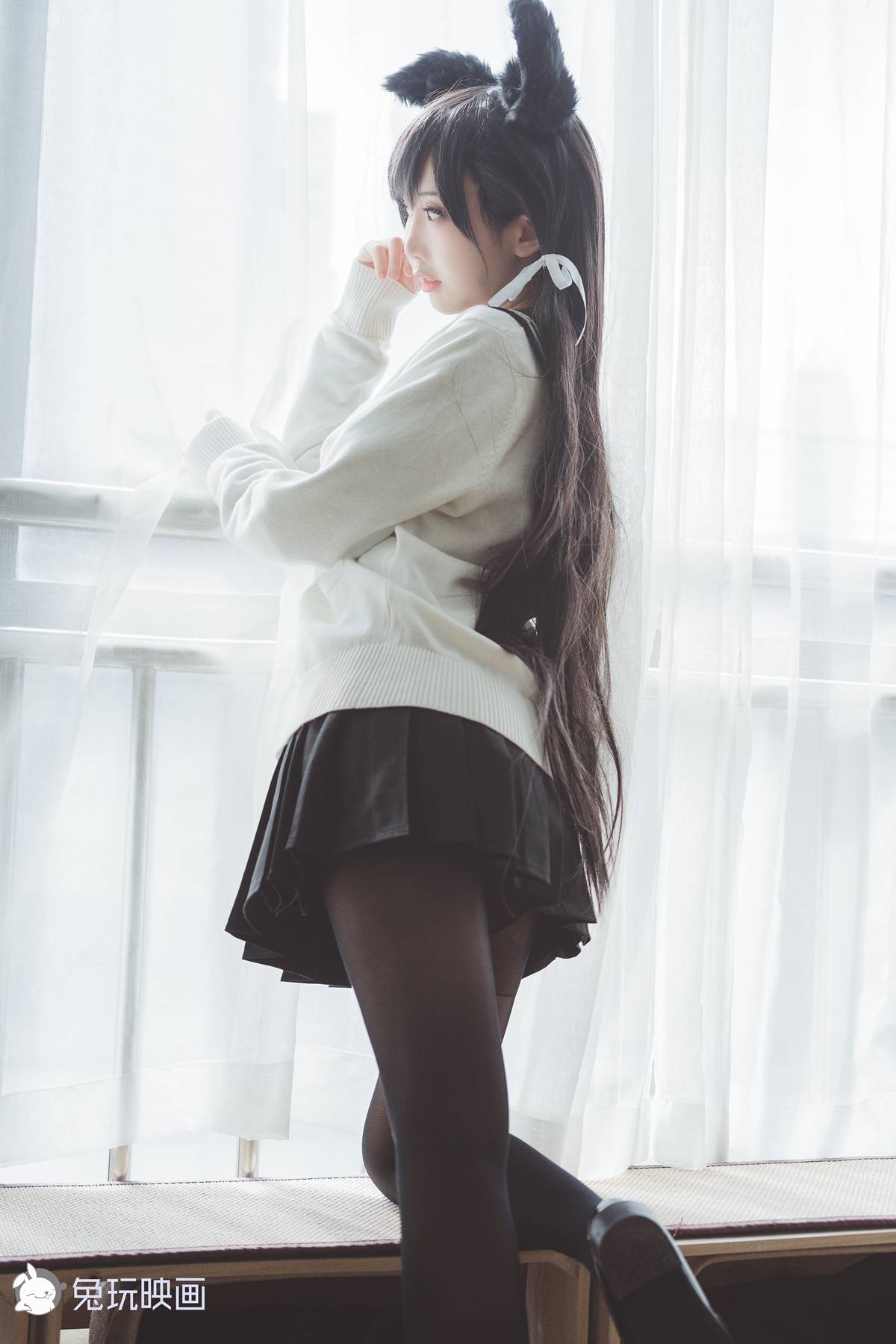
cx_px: 448
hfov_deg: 27.0
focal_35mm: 50
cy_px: 672
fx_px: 1867
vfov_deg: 39.6
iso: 100
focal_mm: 50
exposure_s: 1/250
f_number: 2.8
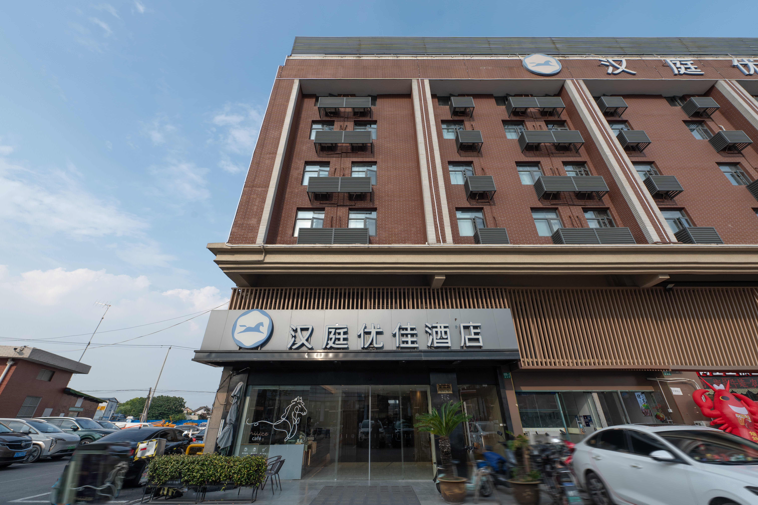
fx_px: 295
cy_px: 252
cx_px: 379
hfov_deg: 104.3
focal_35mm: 14
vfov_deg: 81.2
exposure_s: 1/200
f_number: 8
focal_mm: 14
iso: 100
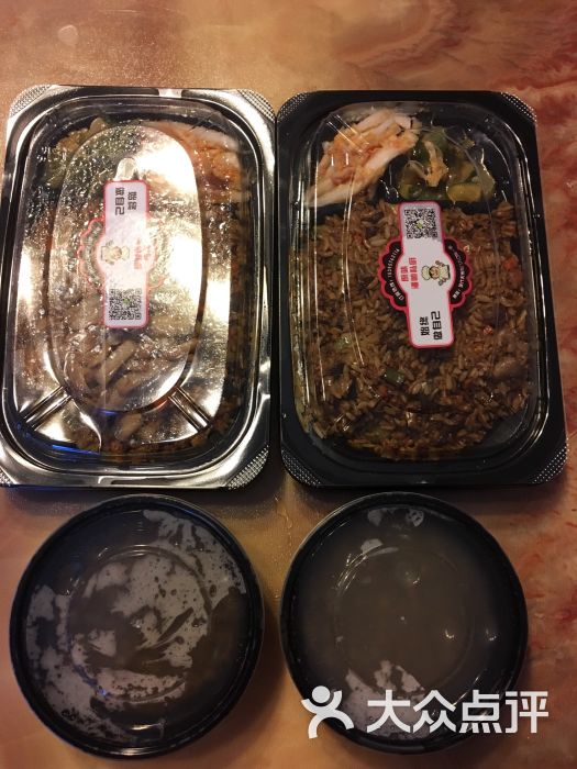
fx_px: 645
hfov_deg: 48.2
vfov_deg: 61.7
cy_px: 384
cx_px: 288
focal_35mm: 29
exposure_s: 1/33
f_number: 2.2
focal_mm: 4.15
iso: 160
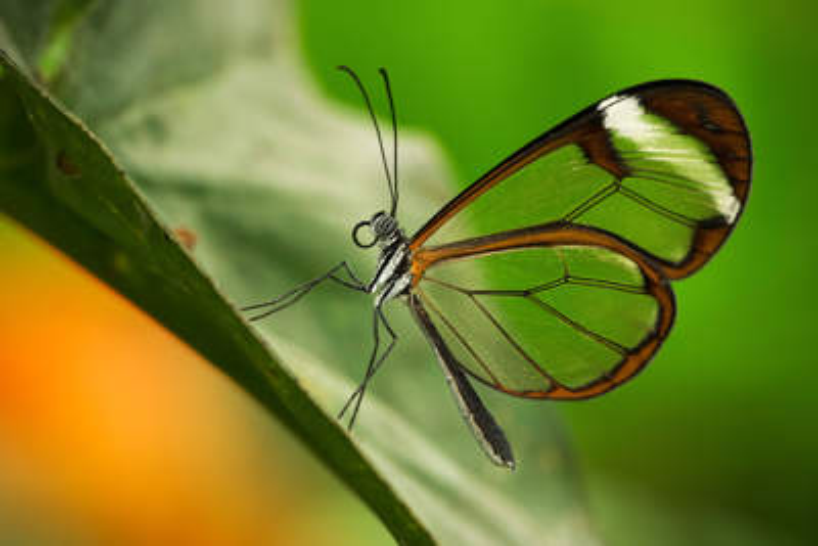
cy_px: 273
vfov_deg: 5.1
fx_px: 6137
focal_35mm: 270
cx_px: 409
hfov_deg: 7.6
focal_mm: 180
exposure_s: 1.1
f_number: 11
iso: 100
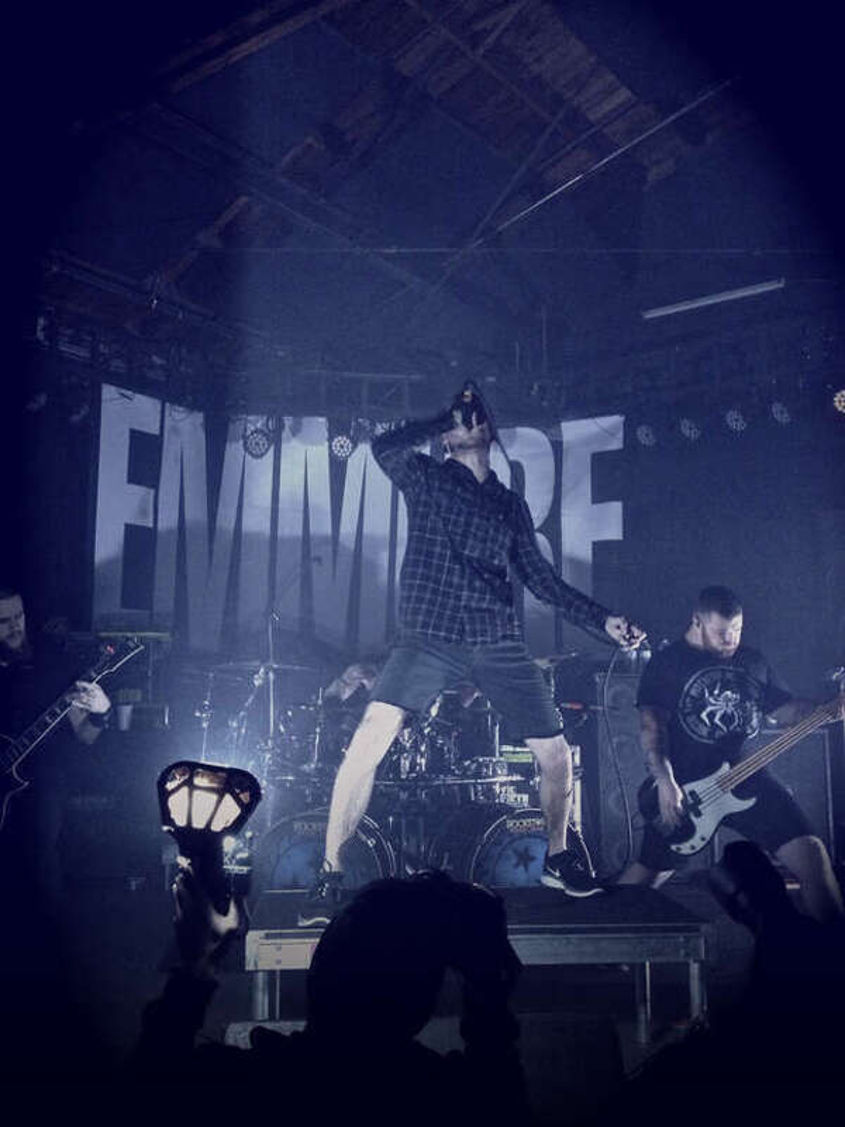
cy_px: 564
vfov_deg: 52.6
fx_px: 1139
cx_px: 422
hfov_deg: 40.7
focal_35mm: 35
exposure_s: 1/15
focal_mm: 4.28
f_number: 2.4
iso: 800
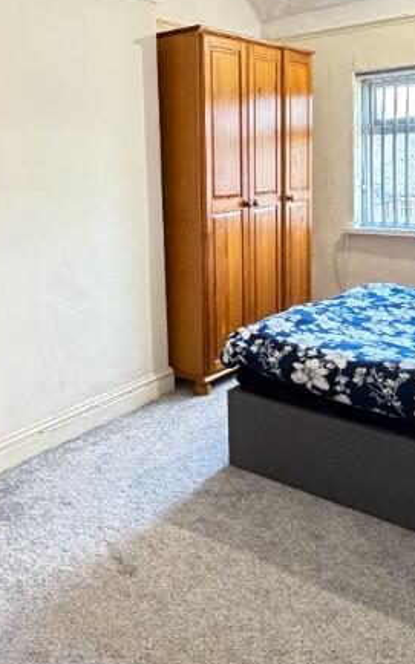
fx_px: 634
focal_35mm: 35
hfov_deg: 35.8
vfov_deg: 54.2
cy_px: 222
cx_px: 132
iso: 800
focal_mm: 2.22
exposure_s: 1/50
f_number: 2.2
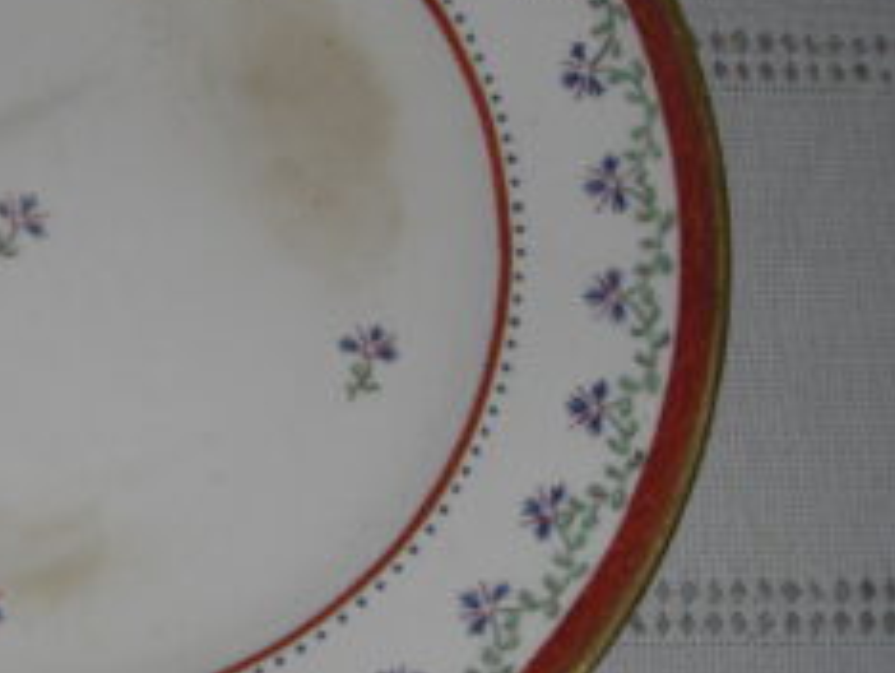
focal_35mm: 83
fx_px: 2148
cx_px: 19
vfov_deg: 17.7
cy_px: 189
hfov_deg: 22.7
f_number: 2.7
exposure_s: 1/60
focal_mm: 6.2
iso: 64
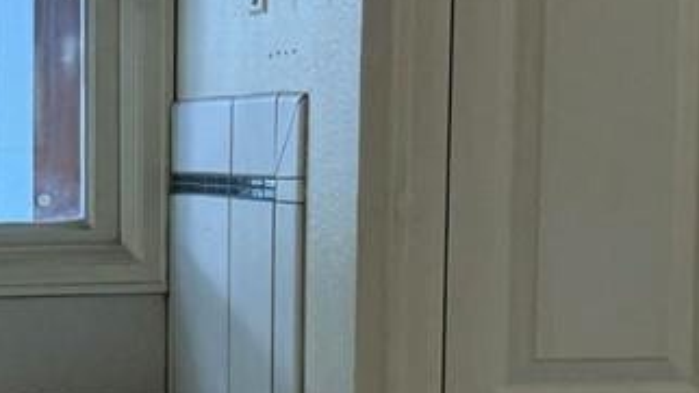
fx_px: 2409
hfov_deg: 15.6
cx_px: -252
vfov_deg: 9.2
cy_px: 419
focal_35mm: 130
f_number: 1.78
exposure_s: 1/120
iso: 80
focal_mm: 6.76
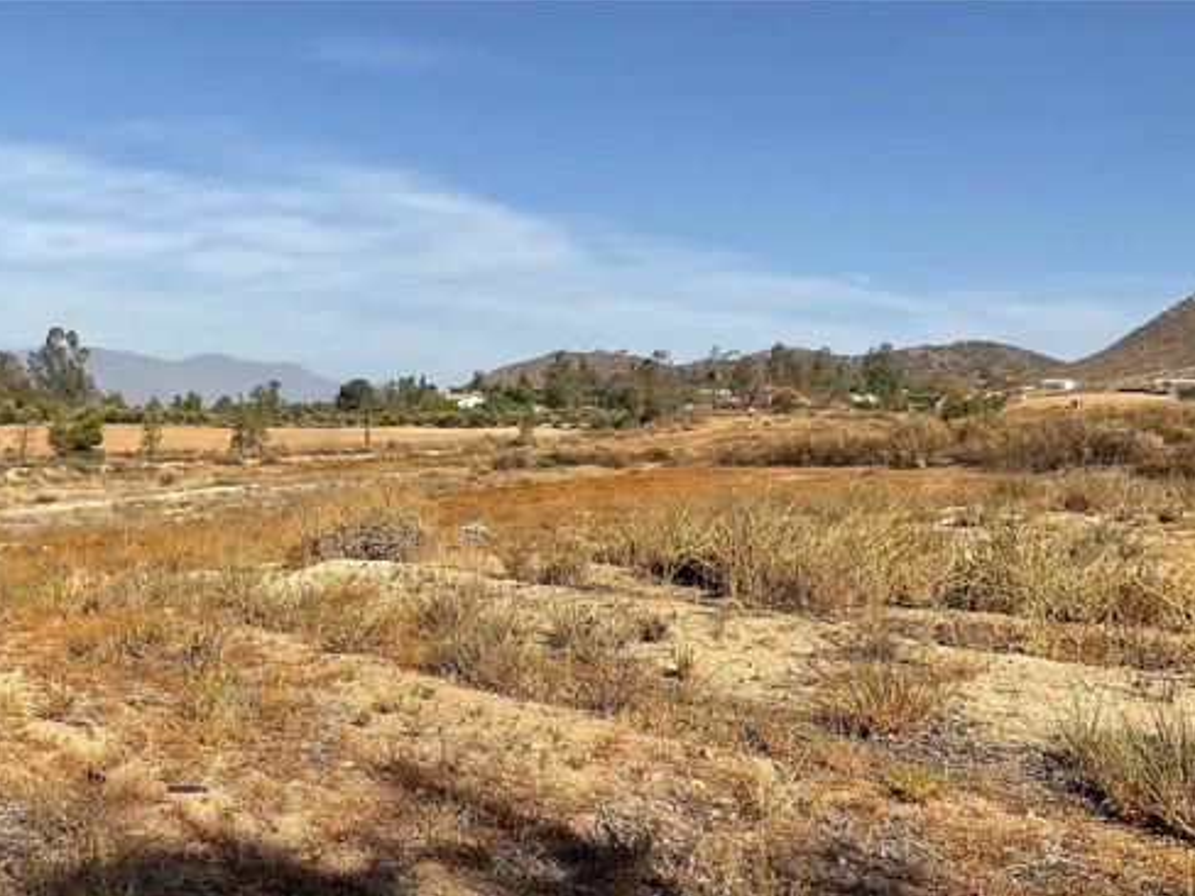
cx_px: 458
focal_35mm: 38
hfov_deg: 48.6
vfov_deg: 37.4
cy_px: 585
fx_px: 1312
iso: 16
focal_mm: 3
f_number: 1.8
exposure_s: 1/2227
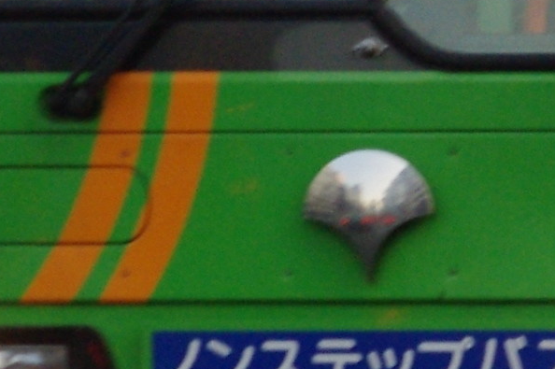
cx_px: 485
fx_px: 16143
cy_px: -44
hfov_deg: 2.0
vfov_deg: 1.3
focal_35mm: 1048
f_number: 8
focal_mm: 138
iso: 800
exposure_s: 1/125
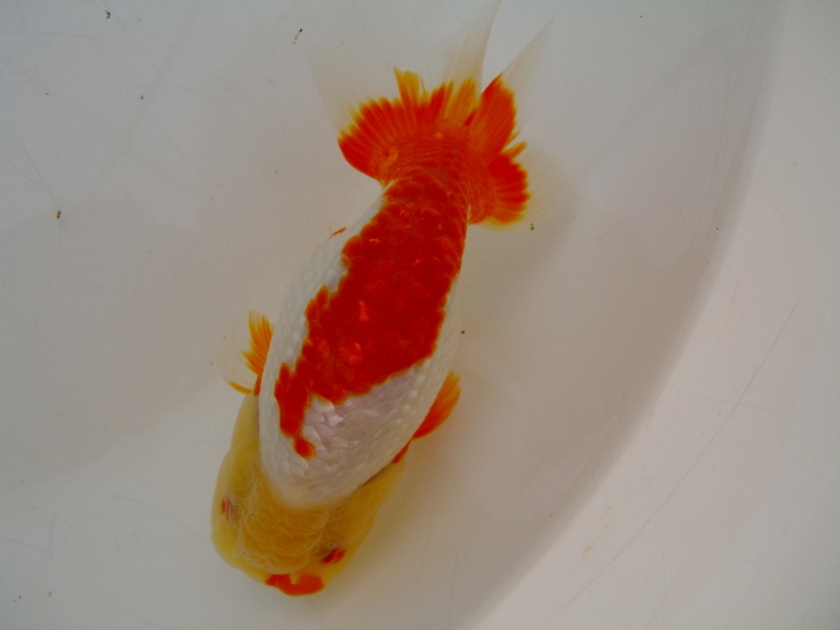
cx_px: 420
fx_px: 922
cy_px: 315
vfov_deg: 37.7
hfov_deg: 49.0
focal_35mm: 38
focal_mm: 7.9
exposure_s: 1/640
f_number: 2.8
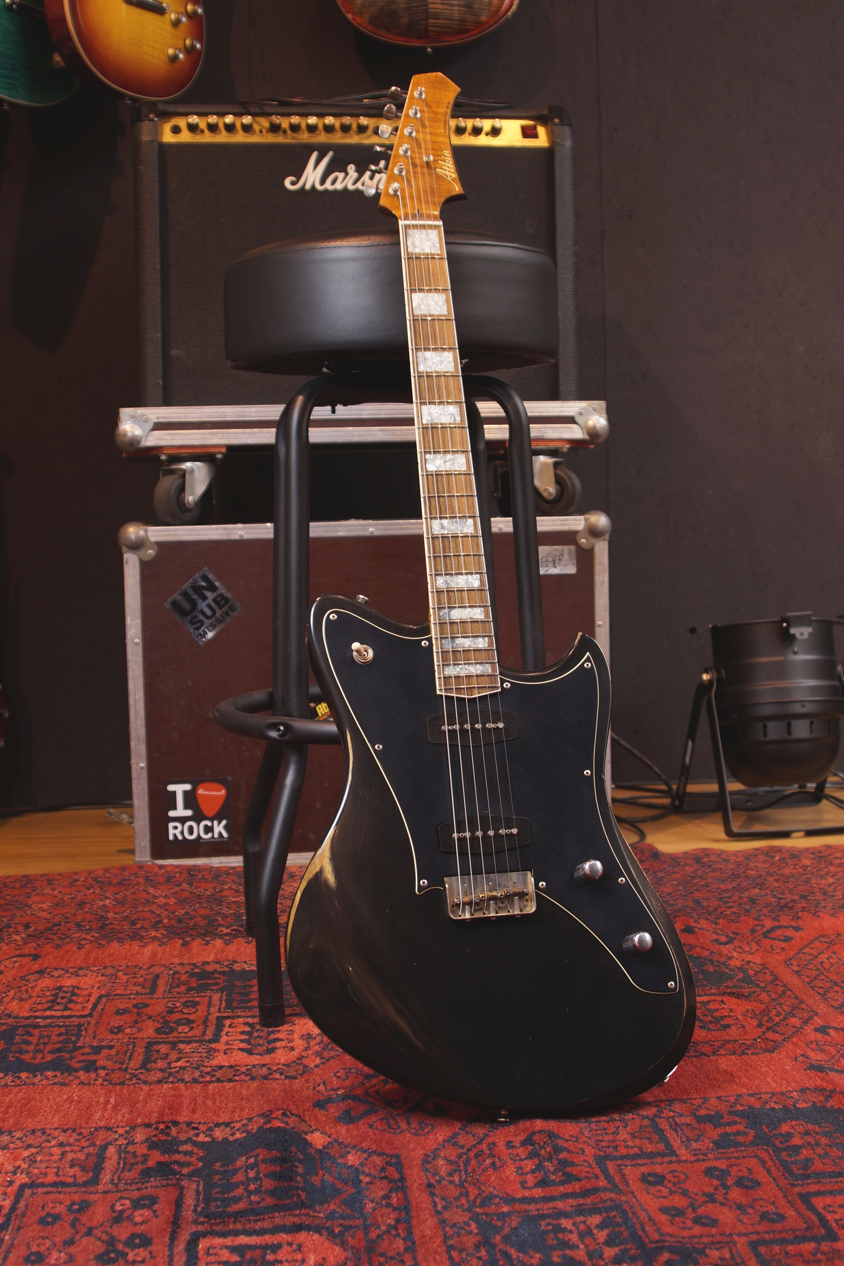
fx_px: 1477
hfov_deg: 31.9
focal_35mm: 42
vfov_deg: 46.4
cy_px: 633
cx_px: 422
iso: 100
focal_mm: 28
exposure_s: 1/8
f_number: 5
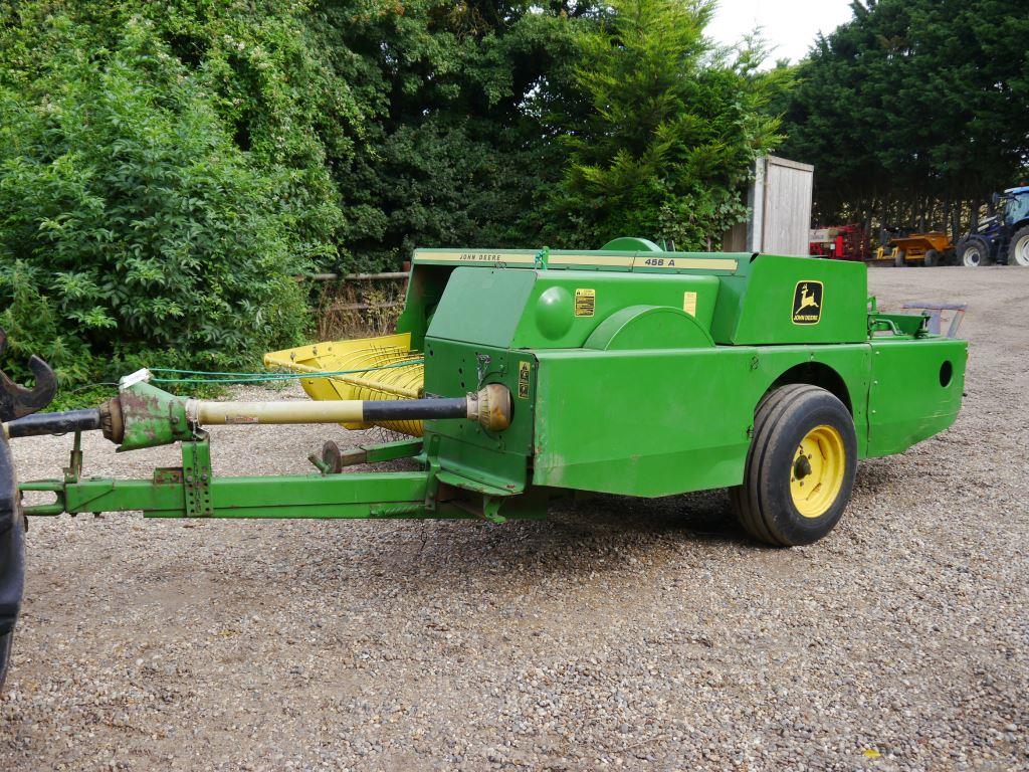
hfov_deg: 56.8
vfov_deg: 44.2
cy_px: 386
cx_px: 514
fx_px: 951
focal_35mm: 32
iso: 160
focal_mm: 16
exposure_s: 1/200
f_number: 5
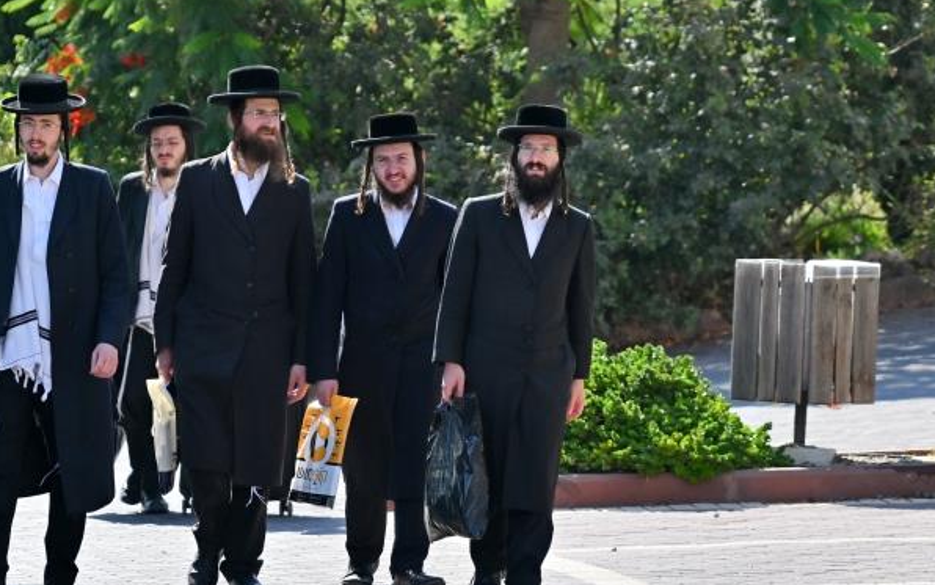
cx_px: 395
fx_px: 8030
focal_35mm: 315
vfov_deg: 4.2
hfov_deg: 6.7
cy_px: 317
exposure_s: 1/800
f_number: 4
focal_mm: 120
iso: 50
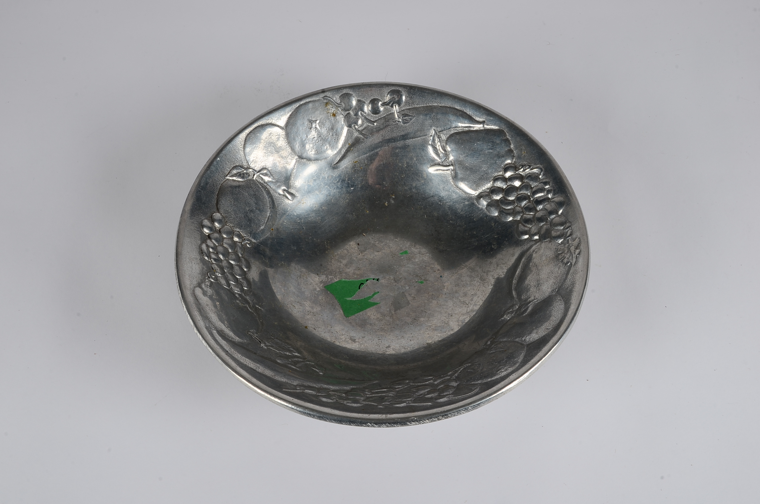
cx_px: 380
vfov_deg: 31.8
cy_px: 252
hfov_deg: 46.5
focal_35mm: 42
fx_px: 885
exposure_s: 1/125
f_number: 20
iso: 100
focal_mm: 28
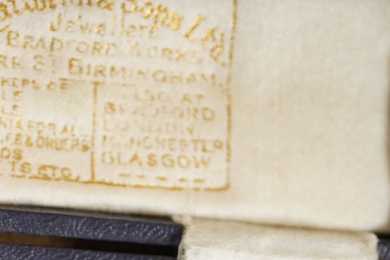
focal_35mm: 122
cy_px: 347
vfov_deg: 11.0
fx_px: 1322
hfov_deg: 16.5
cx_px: 34
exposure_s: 1/200
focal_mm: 30
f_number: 5
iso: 2500
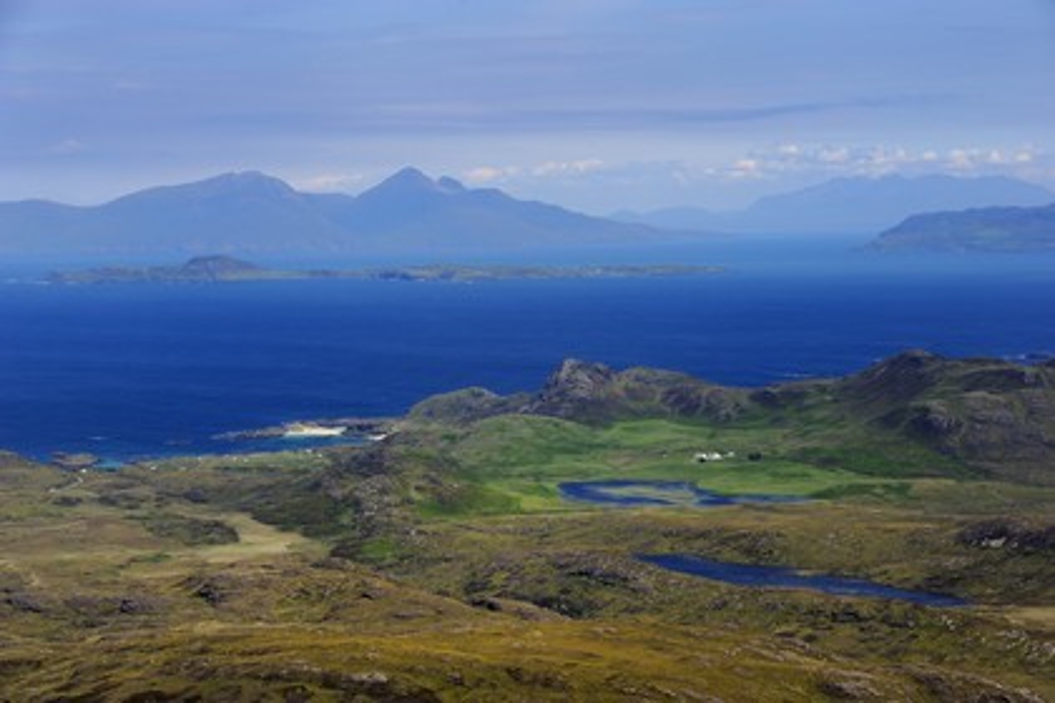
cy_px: 352
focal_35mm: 105
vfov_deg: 13.0
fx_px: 3077
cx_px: 528
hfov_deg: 19.5
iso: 200
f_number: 8
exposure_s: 1/800
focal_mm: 105
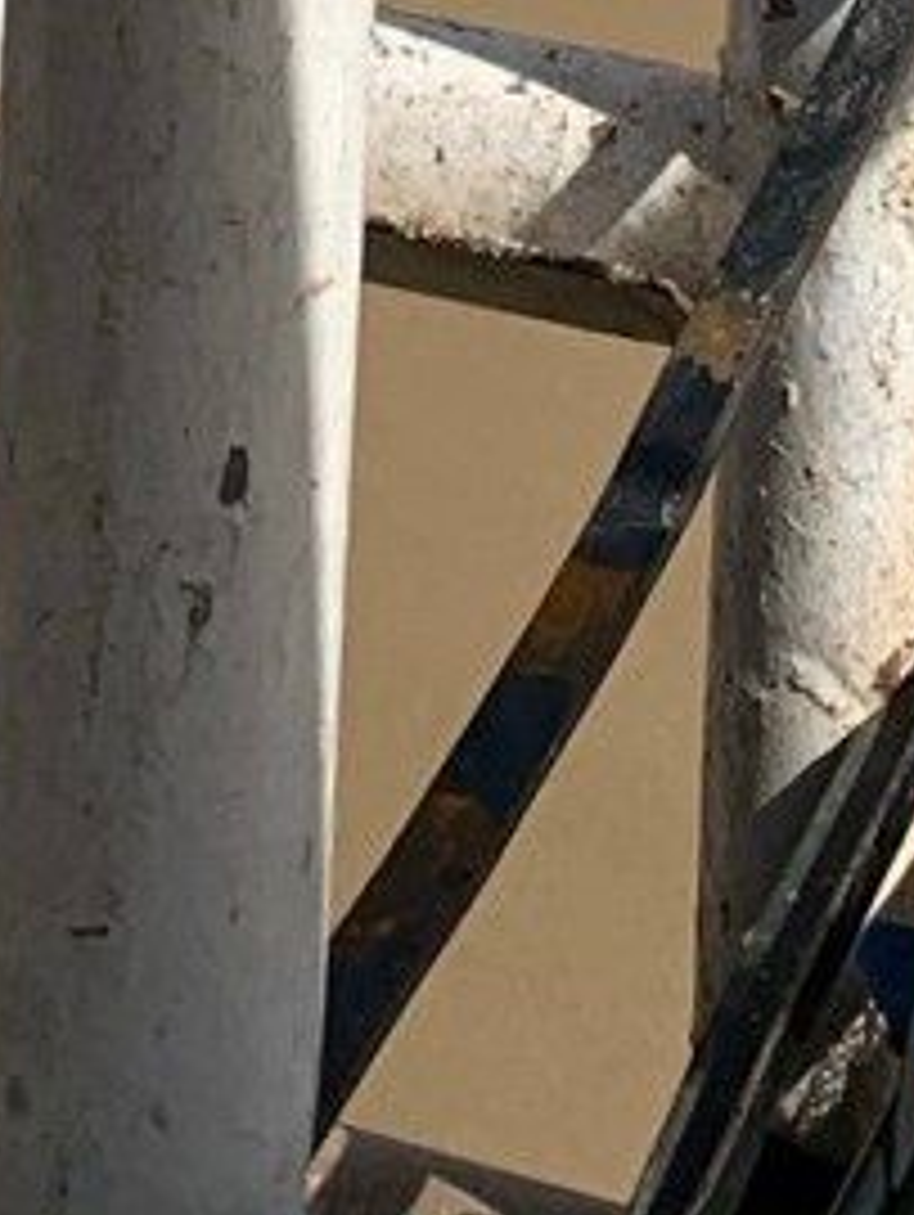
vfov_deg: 9.9
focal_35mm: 154
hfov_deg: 9.6
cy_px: -2380
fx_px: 5413
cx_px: 648
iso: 25
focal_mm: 4.25
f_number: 1.8
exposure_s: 1/3650
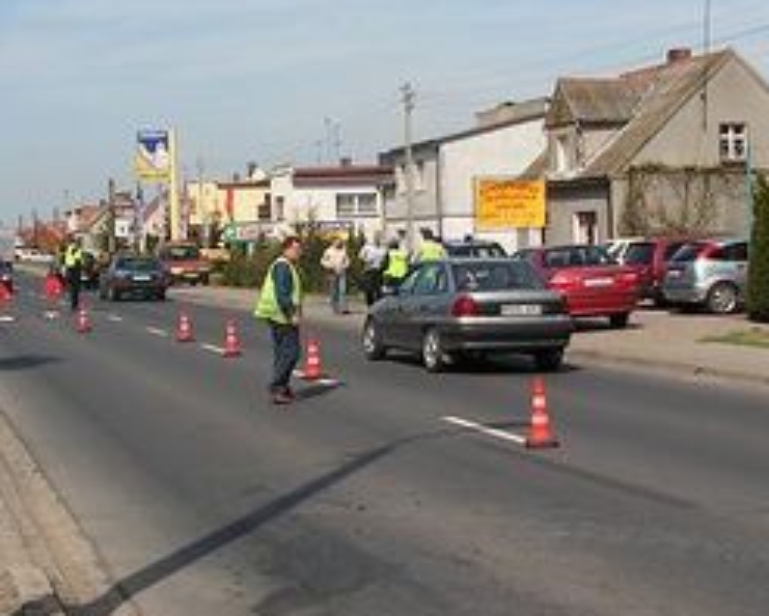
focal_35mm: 71
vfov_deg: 21.5
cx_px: 476
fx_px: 1617
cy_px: 375
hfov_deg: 26.7
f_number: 4.8
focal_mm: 6
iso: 64
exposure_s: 1/500
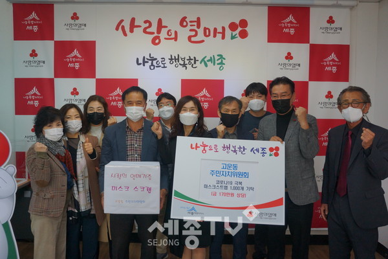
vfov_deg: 43.6
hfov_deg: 61.9
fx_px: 323
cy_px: 130
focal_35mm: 30
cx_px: 194
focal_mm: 20
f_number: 4
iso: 640
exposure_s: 1/160
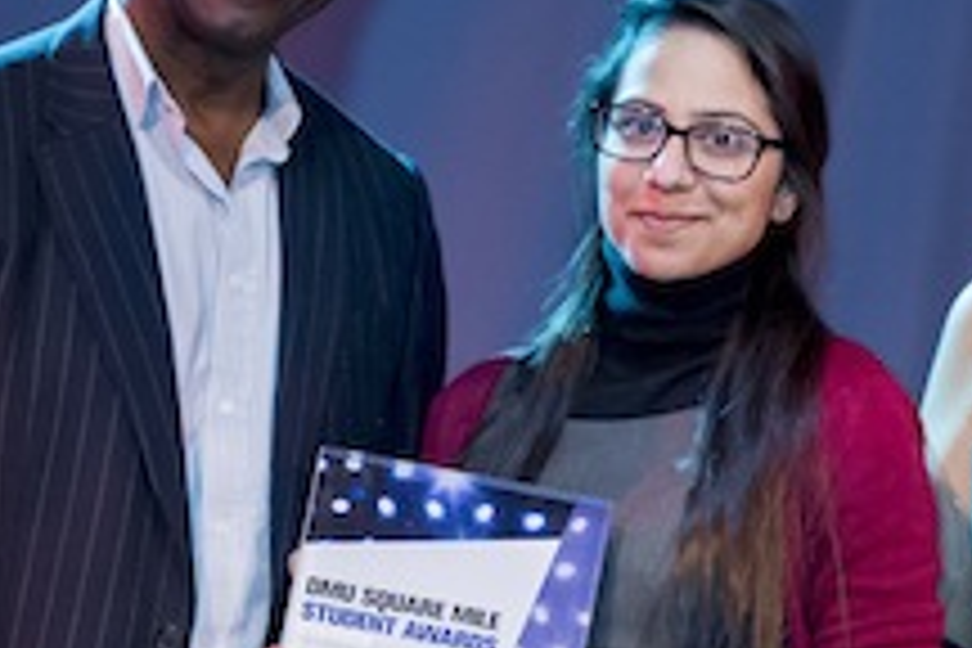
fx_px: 8531
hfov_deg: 6.5
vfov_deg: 4.3
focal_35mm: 316
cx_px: 855
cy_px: 466
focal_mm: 122
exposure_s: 1/200
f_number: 3.5
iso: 5000
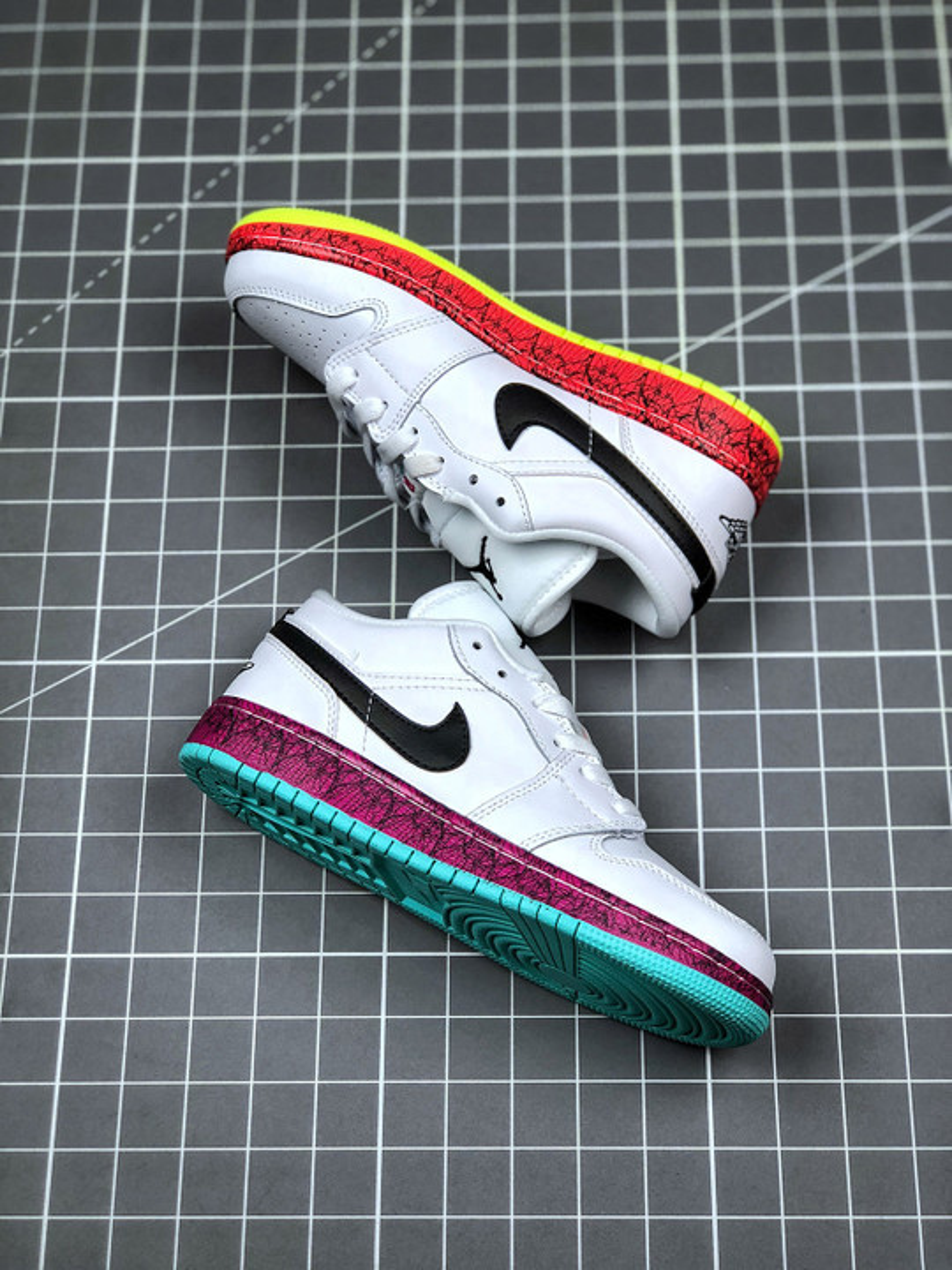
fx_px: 2090
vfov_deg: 33.8
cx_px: 476
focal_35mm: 57
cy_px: 635
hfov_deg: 25.7
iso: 40
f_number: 2.8
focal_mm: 6.6
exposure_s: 1/50
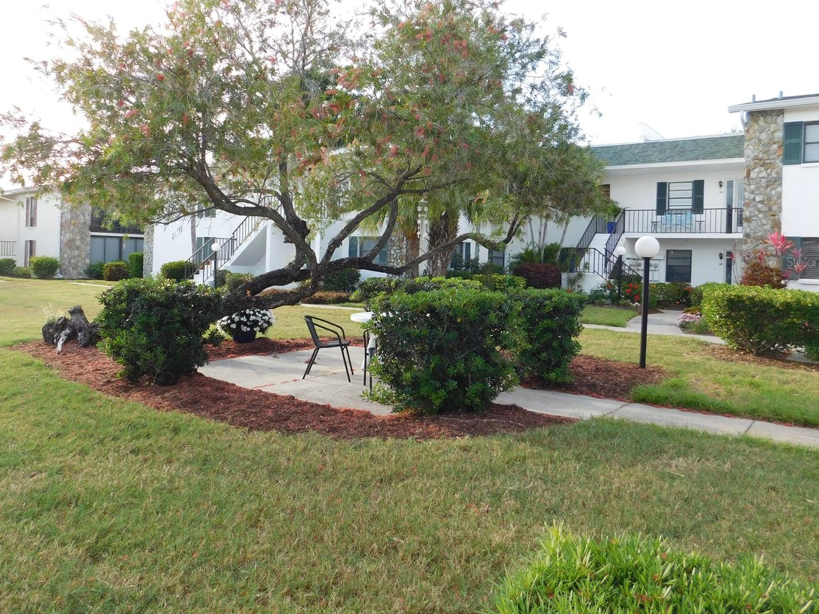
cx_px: 362
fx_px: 639
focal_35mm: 27
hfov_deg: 65.1
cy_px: 261
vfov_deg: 51.2
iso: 125
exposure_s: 1/320
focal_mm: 4
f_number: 3
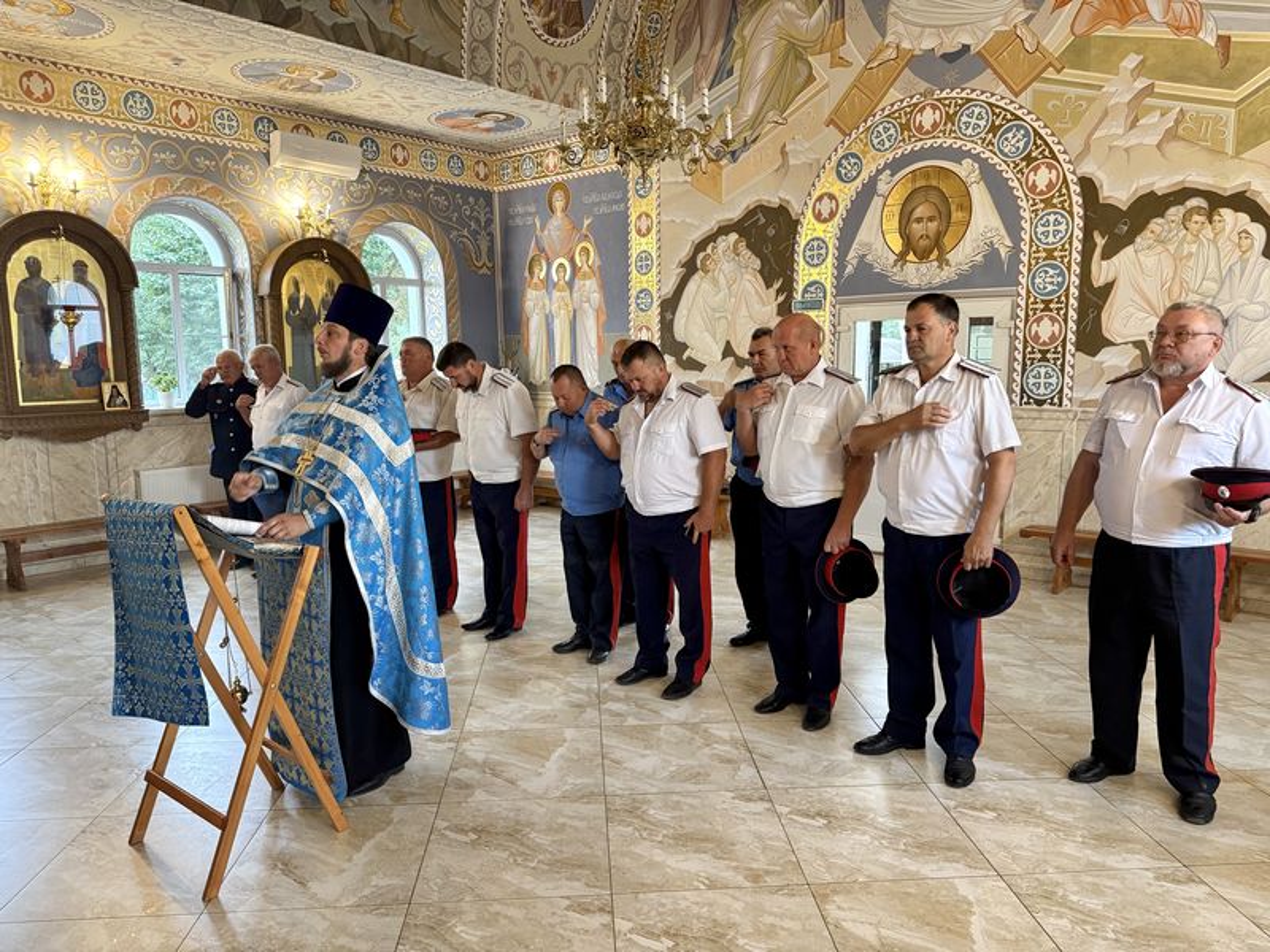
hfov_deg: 71.6
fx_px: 881
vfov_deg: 56.8
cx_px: 635
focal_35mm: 24
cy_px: 476
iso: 400
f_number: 1.78
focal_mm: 6.76
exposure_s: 1/60
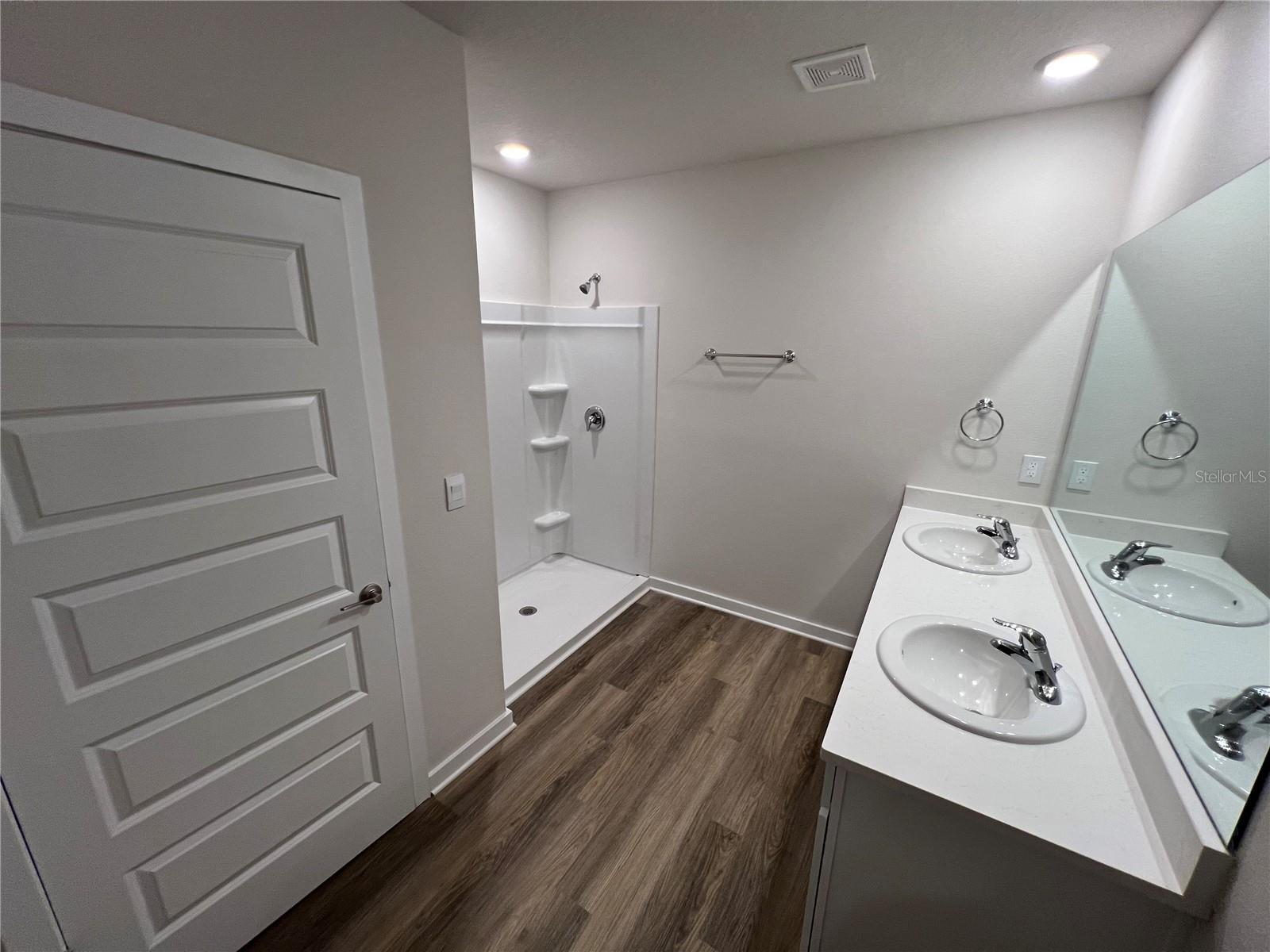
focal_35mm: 13
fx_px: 477
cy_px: 476
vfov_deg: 89.9
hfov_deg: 106.2
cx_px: 635
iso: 200
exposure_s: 1/120
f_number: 1.8
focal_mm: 1.57
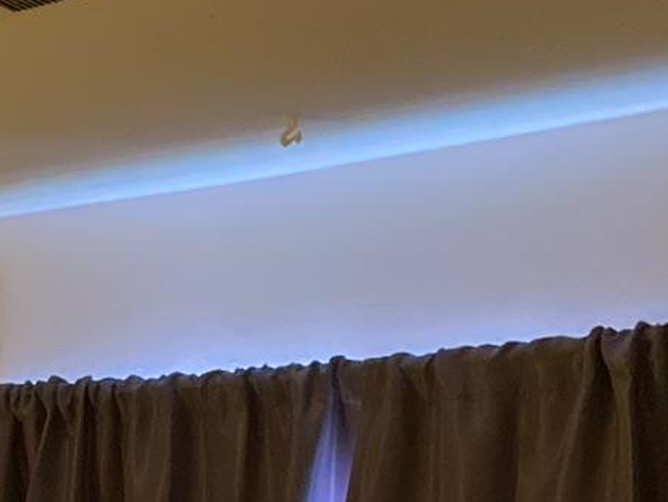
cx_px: -484
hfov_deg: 14.7
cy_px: 1130
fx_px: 2298
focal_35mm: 119
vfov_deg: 10.9
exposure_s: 1/30
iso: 800
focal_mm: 4.25
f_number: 1.8
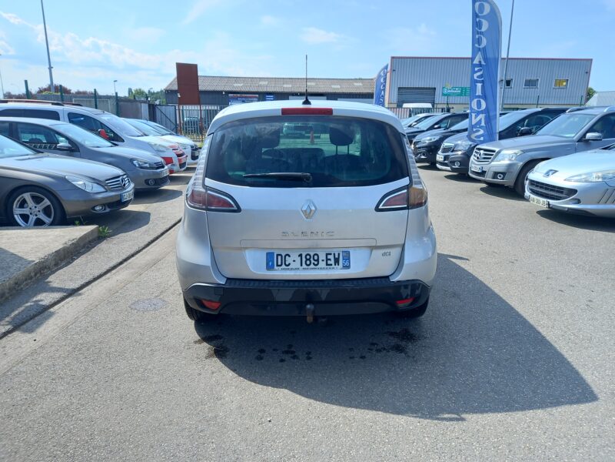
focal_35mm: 25
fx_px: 444
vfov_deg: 54.9
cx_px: 308
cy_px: 231
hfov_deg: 69.4
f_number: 2
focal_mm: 4.6
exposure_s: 1/289
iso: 25
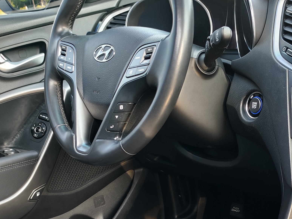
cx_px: 211
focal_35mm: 61
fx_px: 515
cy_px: 184
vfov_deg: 23.6
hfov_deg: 31.2
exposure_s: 1/100
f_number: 1.57
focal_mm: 5.6
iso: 87
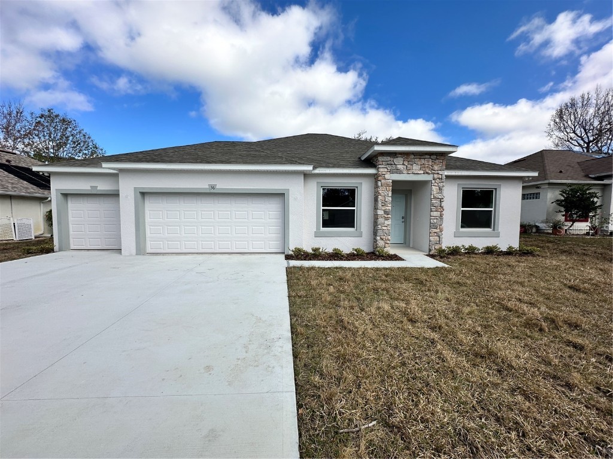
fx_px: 248
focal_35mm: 14
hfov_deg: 102.1
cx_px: 306
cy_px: 230
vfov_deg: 85.7
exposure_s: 1/2132
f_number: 2.2
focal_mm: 2.22
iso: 50
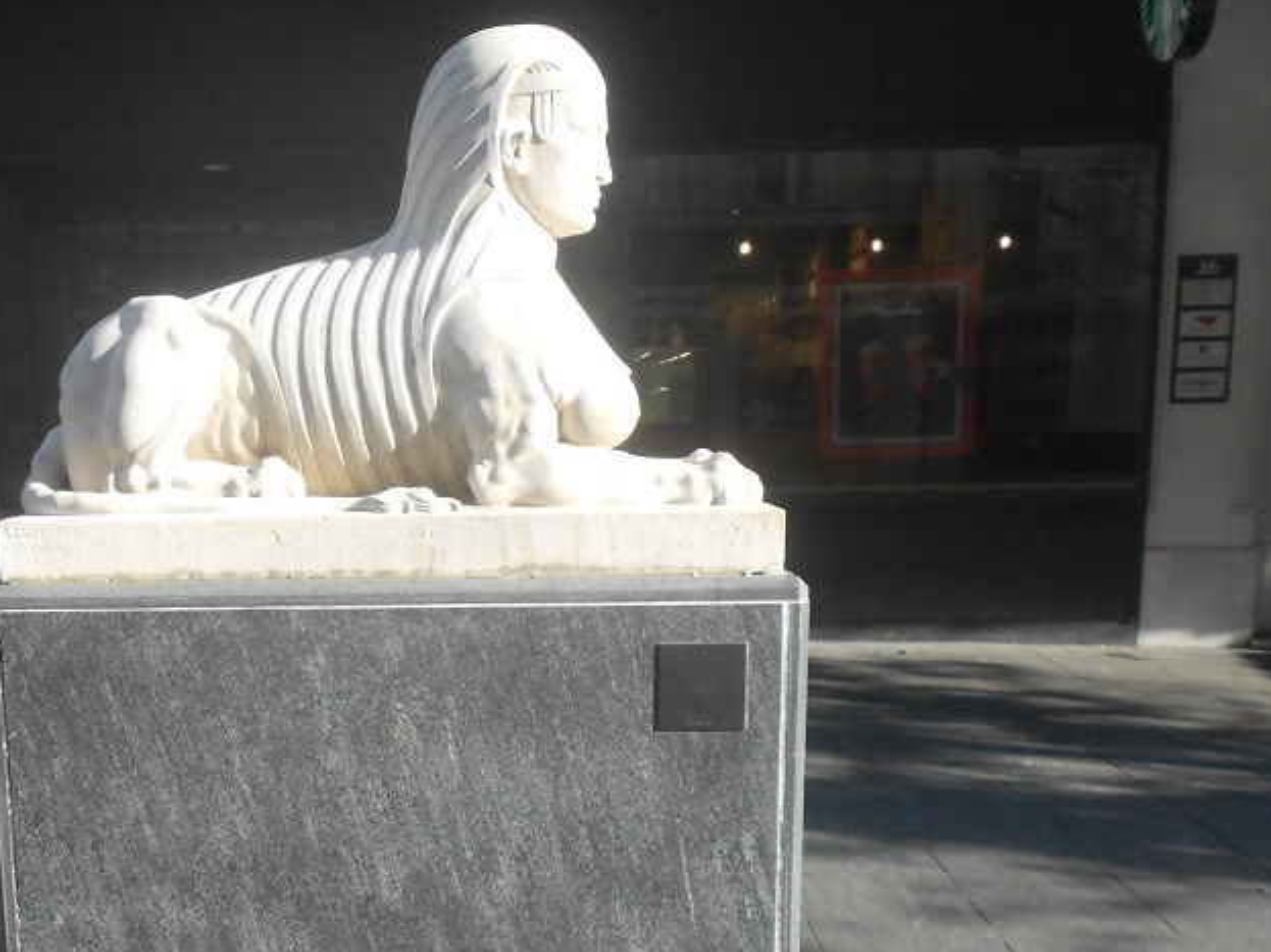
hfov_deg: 41.8
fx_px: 1652
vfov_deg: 31.5
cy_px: 734
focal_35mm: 45
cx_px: 471
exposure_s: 1/640
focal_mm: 4.6
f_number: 3.2
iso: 200
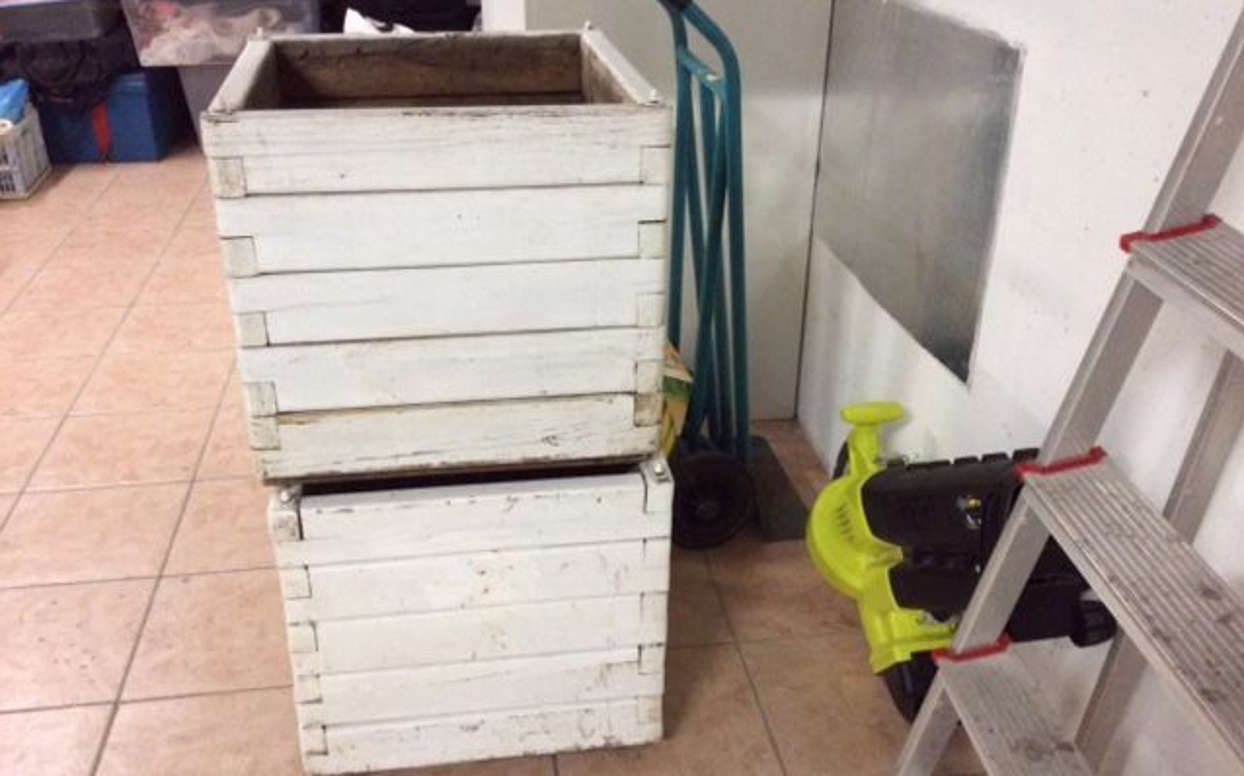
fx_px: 1152
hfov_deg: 56.7
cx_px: 622
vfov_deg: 37.2
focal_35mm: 34
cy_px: 400
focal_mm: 3.3
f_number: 2.4
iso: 250
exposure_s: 1/20
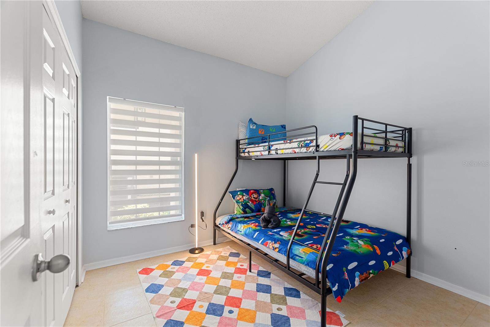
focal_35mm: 15
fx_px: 204
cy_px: 164
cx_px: 245
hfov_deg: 100.4
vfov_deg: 77.3
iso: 400
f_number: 4.5
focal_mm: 10
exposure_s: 1/3
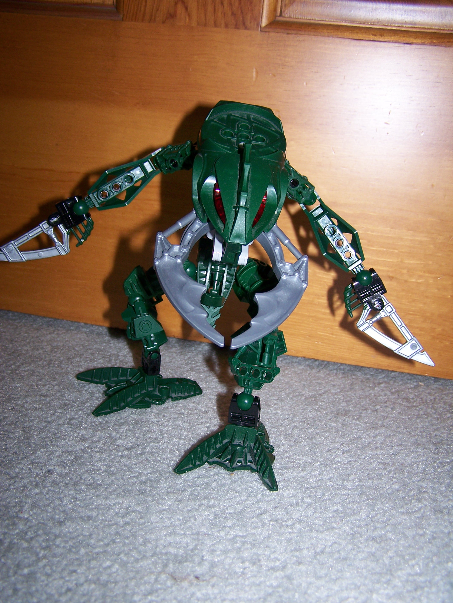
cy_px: 302
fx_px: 662
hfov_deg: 37.8
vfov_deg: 48.9
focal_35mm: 38
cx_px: 226
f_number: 2.8
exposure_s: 1/60
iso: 80
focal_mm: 6.3
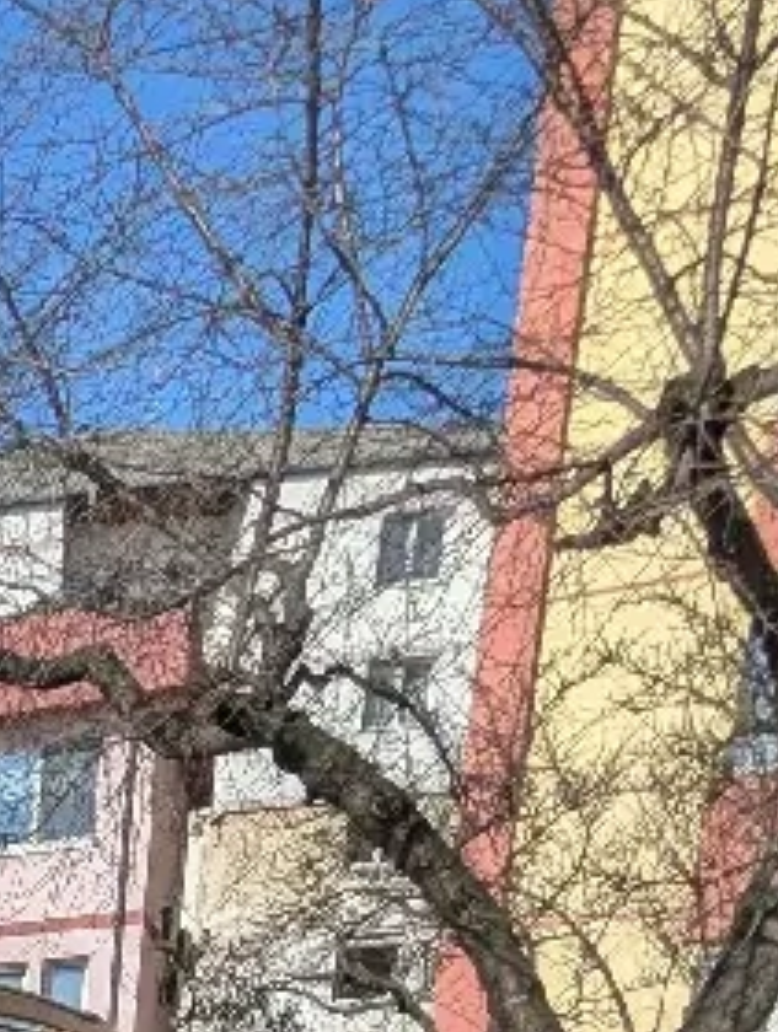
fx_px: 1703
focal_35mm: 57
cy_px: 1821
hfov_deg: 19.2
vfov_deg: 22.1
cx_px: -642
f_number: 1.7
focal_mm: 2.02
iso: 50
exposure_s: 1/5000
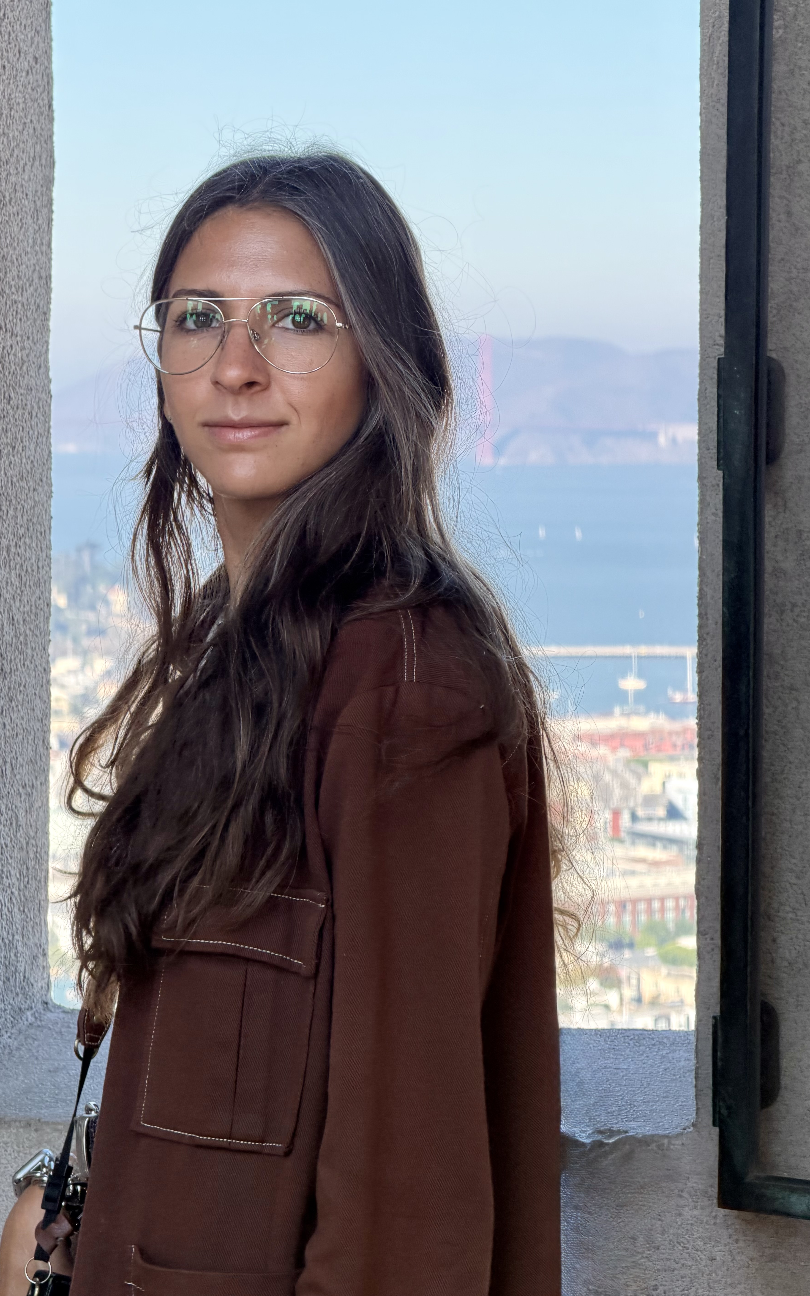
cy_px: 643
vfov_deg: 19.5
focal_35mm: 107
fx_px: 3779
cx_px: 379
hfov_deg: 12.2
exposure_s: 1/206
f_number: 2.8
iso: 50
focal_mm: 16.89
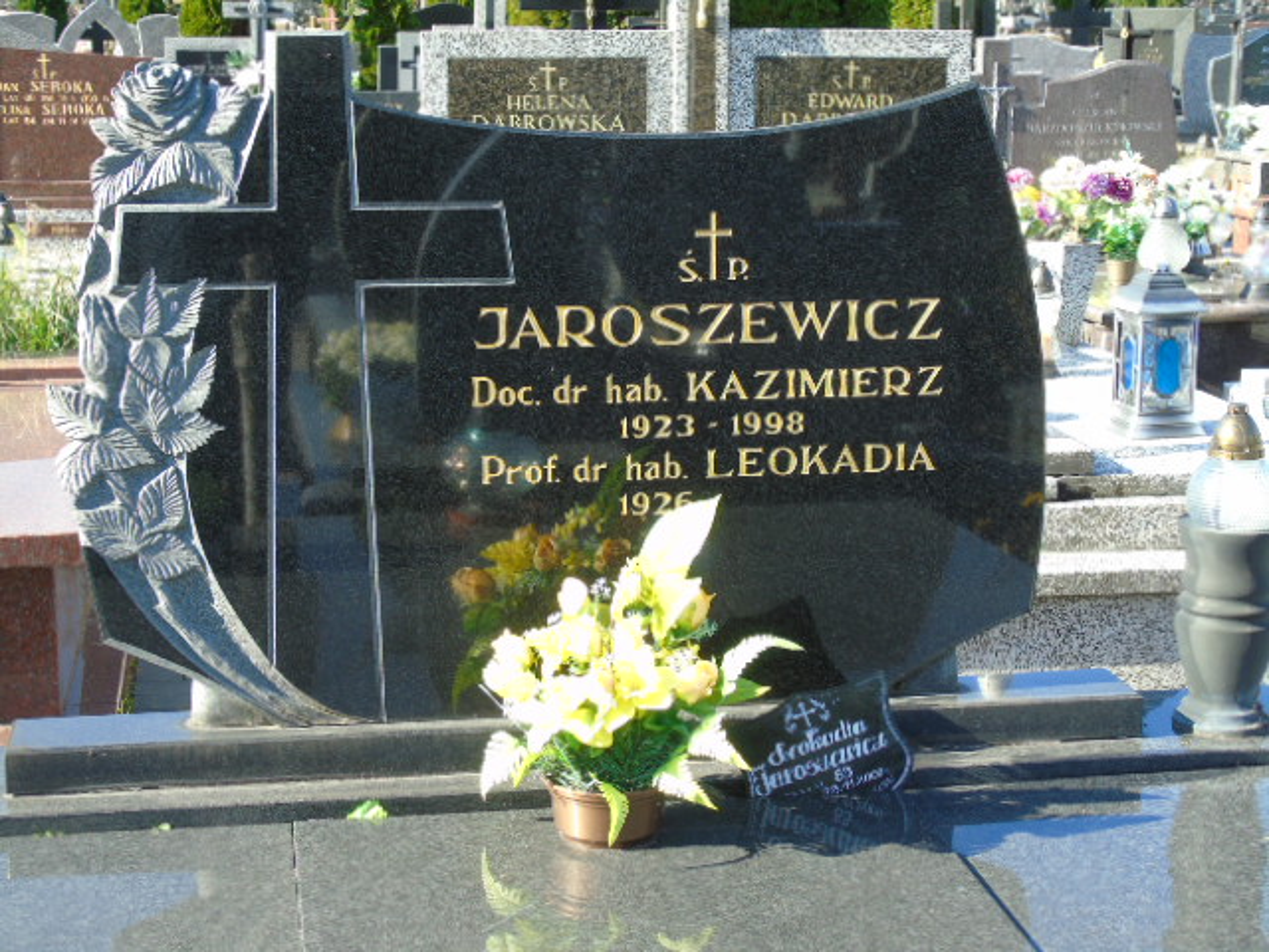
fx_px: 2273
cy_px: 476
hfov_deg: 31.2
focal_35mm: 62
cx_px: 634
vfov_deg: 23.7
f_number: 4.5
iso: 80
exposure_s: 1/100
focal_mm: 11
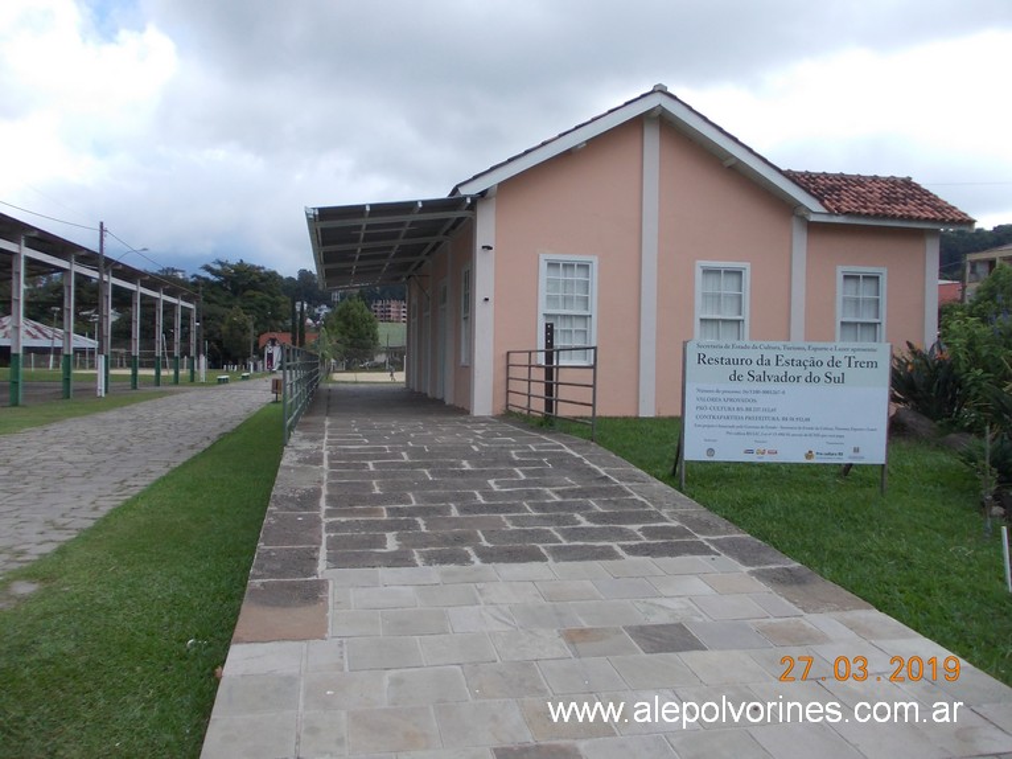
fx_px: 818
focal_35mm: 28
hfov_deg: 63.5
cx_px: 506
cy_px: 380
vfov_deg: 49.7
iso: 80
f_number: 5.4
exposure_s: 1/200
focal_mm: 4
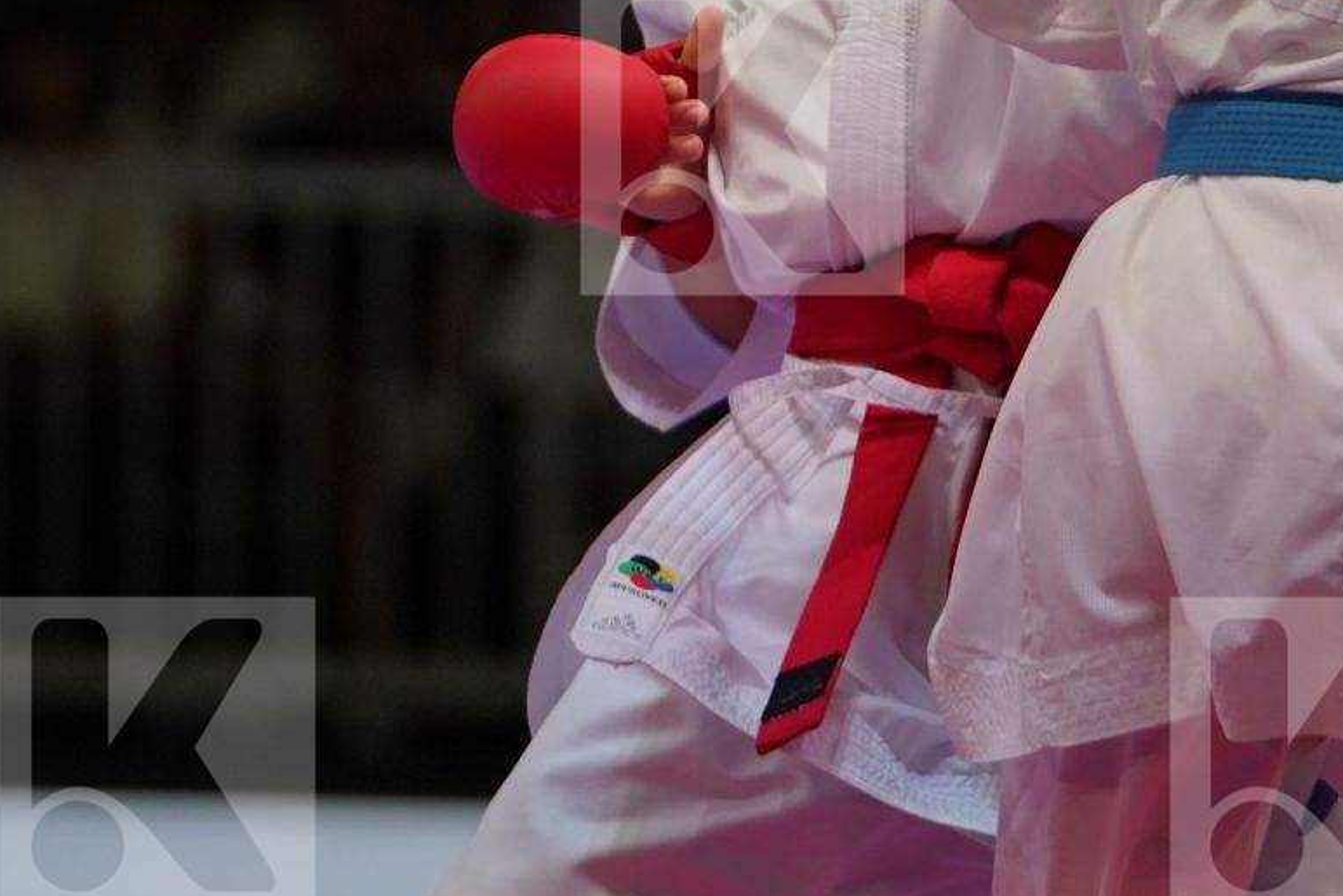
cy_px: 137
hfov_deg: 3.9
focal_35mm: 527
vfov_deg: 2.6
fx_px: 19662
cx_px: 1333
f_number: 2.8
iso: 500
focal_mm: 151
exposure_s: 1/1000
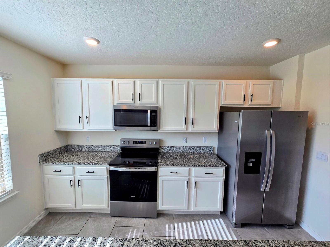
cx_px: 165
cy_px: 124
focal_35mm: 13
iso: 64
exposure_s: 1/120
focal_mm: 2.2
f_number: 2.2
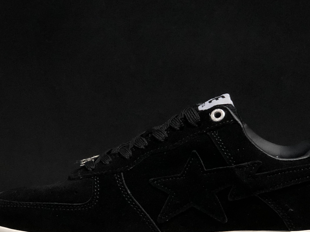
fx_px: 958
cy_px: 128
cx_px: 171
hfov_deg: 18.4
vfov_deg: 13.8
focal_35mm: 107
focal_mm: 6.6
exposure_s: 1/30
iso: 100
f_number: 2.8
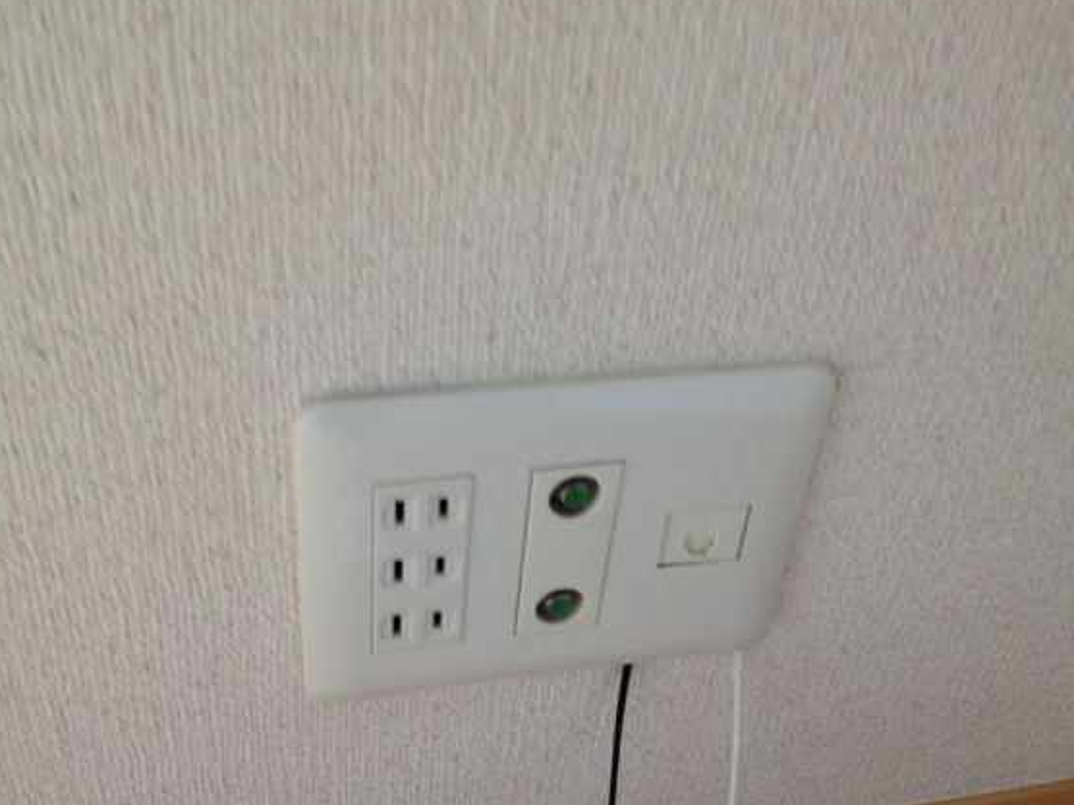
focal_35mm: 38
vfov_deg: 37.7
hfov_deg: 49.0
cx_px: 533
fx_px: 1179
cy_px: 407
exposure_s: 1/40
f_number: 2.4
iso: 50
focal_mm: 4.12
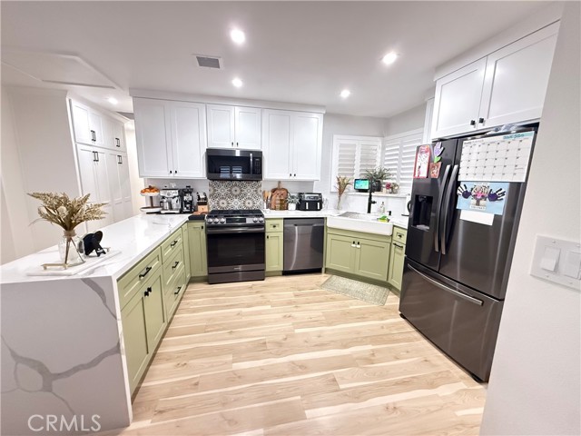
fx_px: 235
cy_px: 218
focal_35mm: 14
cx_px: 290
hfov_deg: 102.1
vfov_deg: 85.7
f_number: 2.2
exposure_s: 1/60
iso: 1250
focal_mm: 2.22
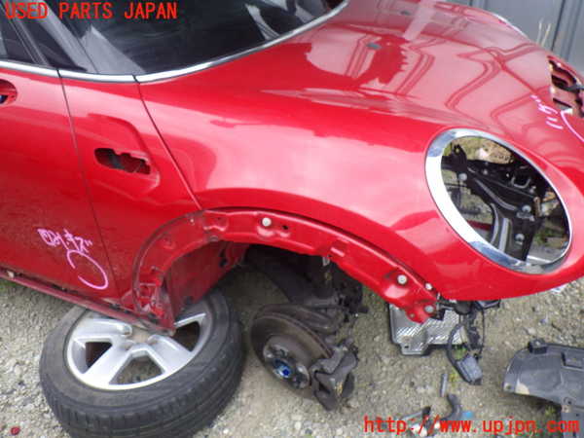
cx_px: 292
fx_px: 472
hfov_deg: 63.4
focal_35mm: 28
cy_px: 219
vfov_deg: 49.7
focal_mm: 5
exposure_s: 1/60
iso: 125
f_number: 3.5
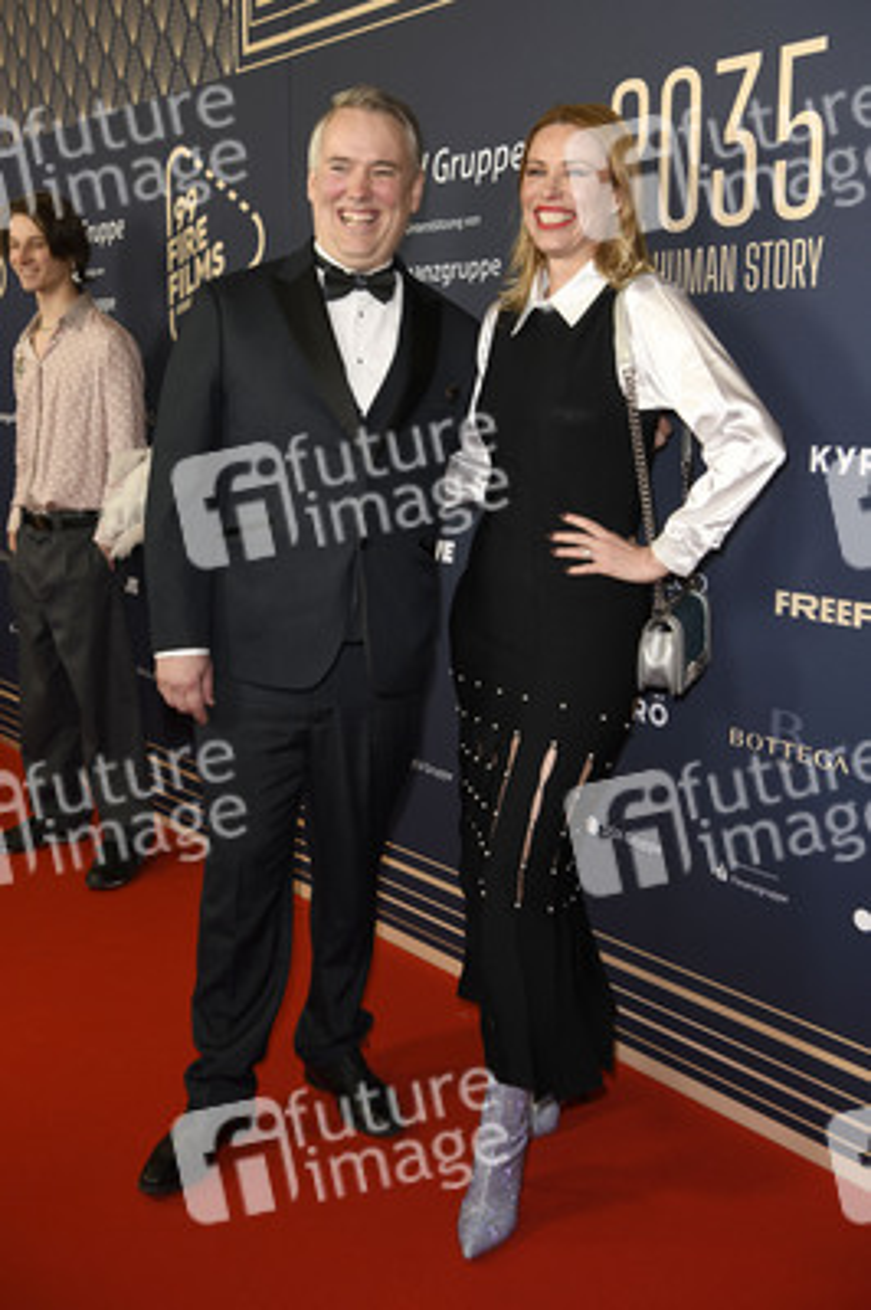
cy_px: 655
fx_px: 1309
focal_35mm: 36
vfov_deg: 53.2
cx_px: 436
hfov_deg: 36.8
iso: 640
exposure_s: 1/320
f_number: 5
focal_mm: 36
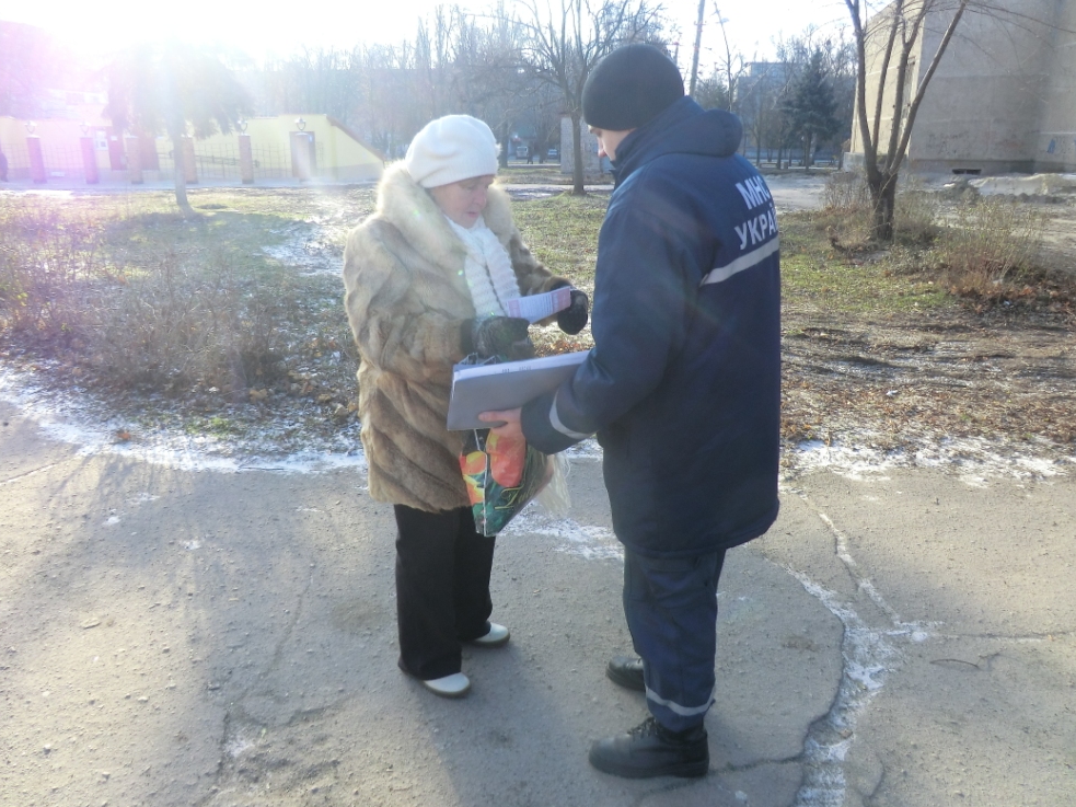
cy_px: 390
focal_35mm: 25
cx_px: 548
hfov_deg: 69.4
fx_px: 777
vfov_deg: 54.9
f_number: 3.2
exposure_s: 1/160
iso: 80
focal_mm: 4.3
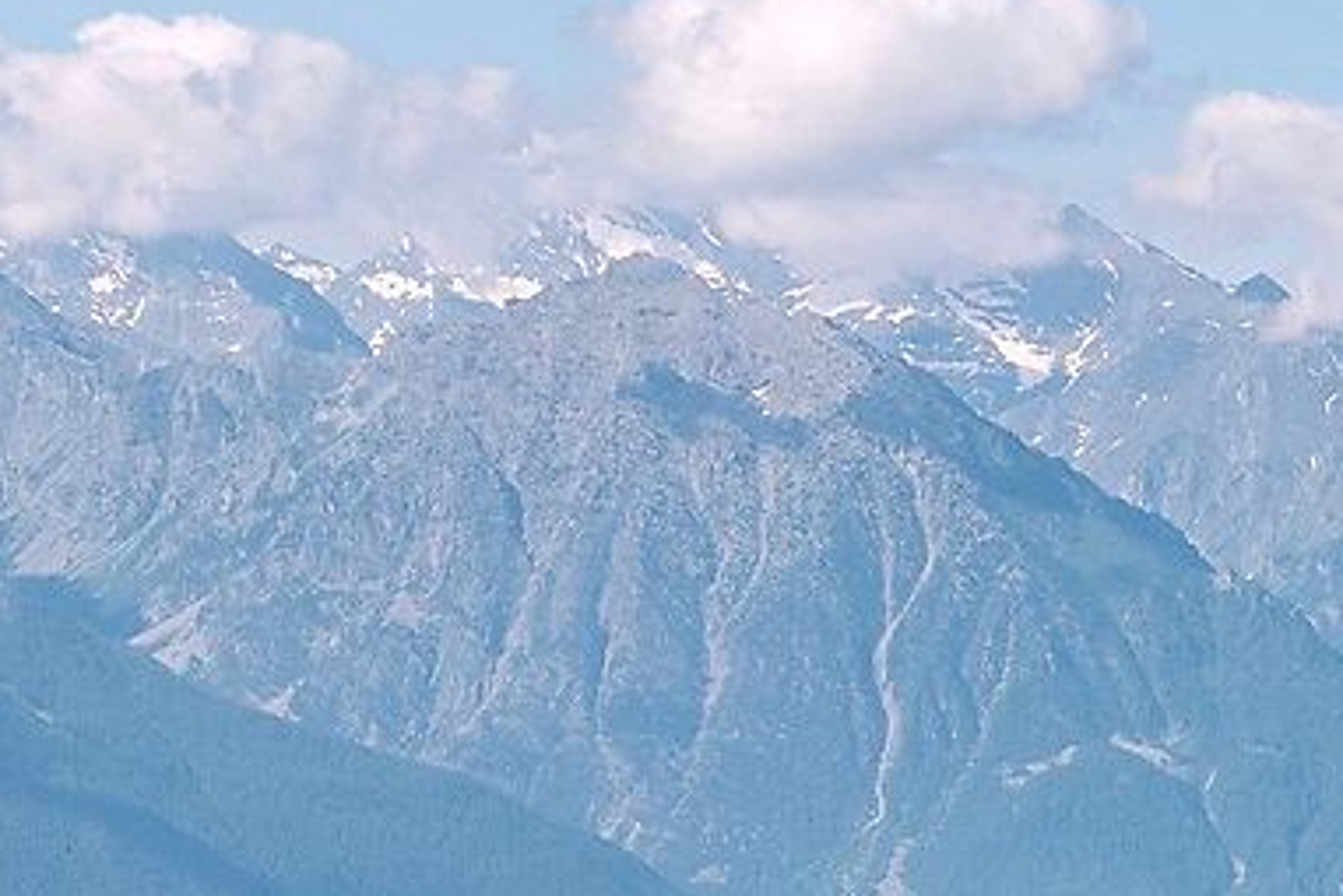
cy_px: 738
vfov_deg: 6.1
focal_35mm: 226
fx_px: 8434
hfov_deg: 9.0
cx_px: 1456
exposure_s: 1/1000
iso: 100
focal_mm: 24
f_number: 4
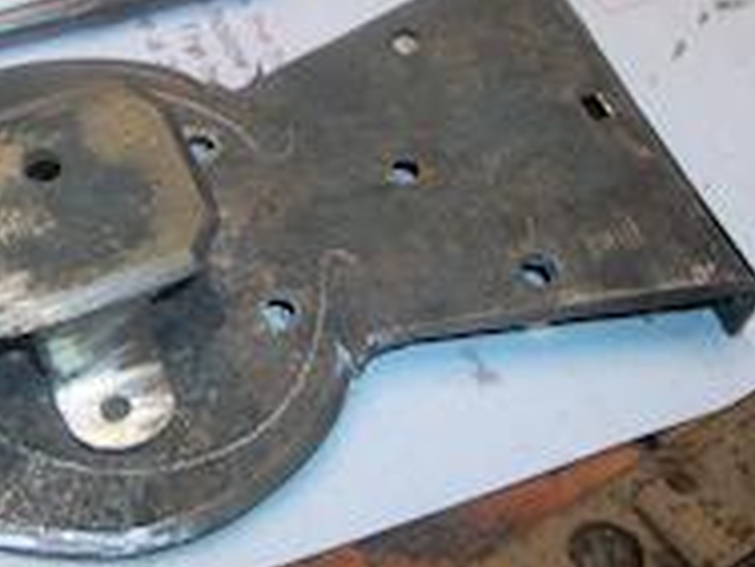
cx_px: 92
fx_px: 1483
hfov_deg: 27.6
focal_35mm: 68
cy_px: 145
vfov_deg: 21.4
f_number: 2.9
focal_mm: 5.7
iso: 80
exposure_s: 1/30
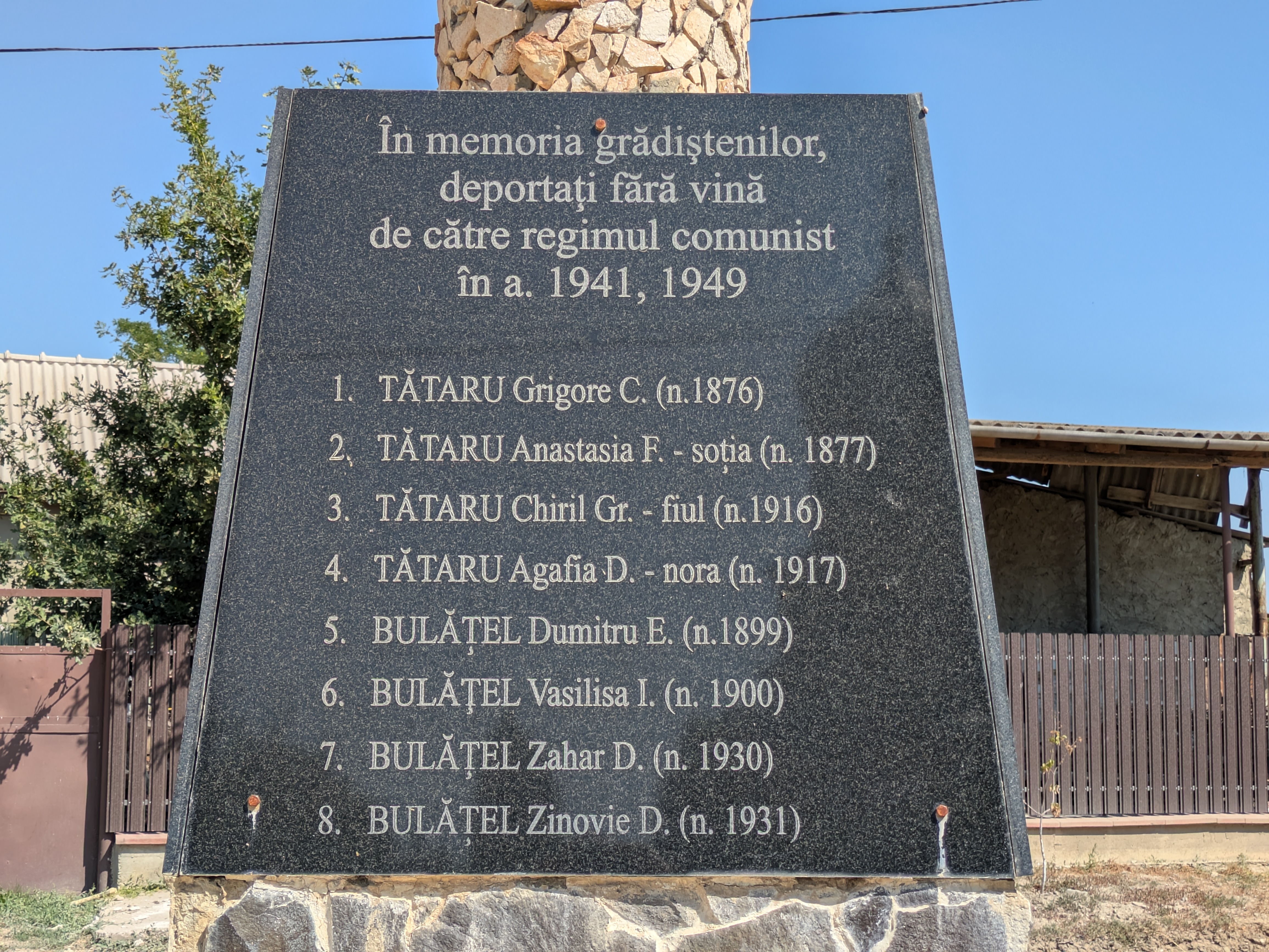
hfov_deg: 37.5
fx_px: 1870
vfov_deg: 28.6
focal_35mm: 51
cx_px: 634
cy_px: 476
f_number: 1.89
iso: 47
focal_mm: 5.43
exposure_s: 1/1567
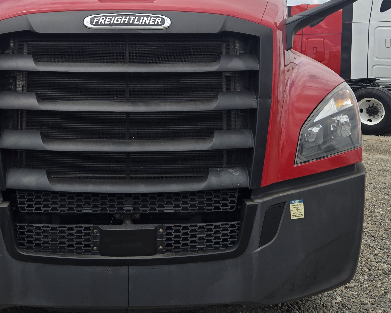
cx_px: 116
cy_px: 81
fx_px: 498
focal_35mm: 43
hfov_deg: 42.1
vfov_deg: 34.2
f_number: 1.8
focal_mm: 5.4
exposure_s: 1/1501
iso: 25
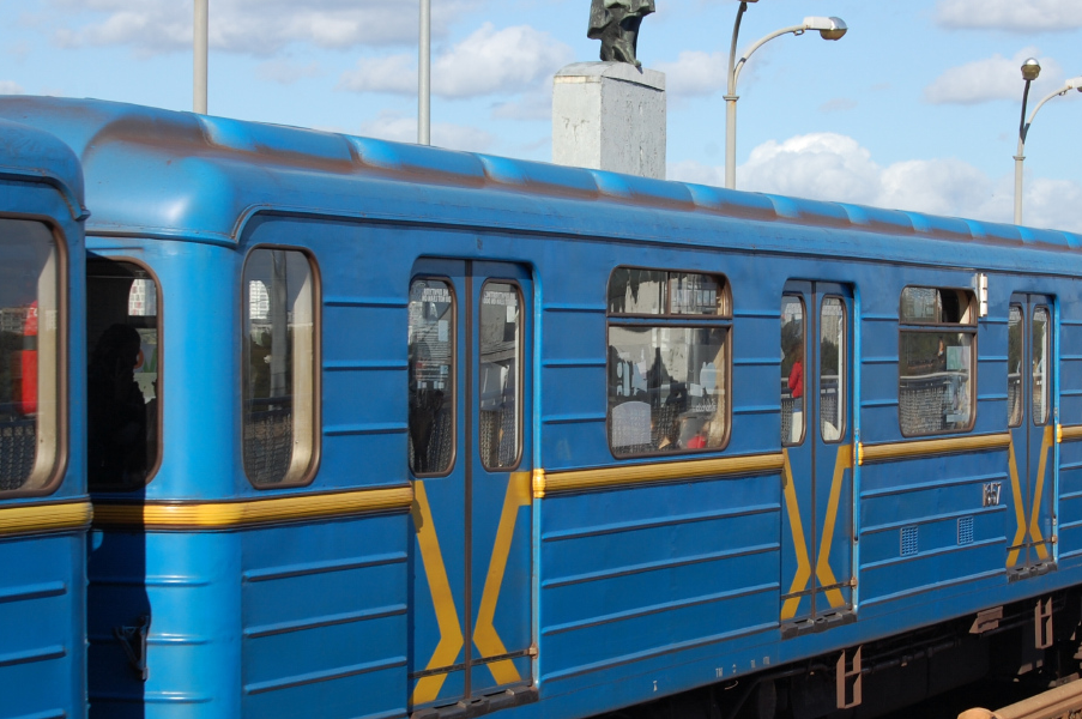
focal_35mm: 110
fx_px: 3292
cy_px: 442
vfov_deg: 12.5
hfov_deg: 18.7
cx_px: 598
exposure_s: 1/320
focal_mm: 55
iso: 200
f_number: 9
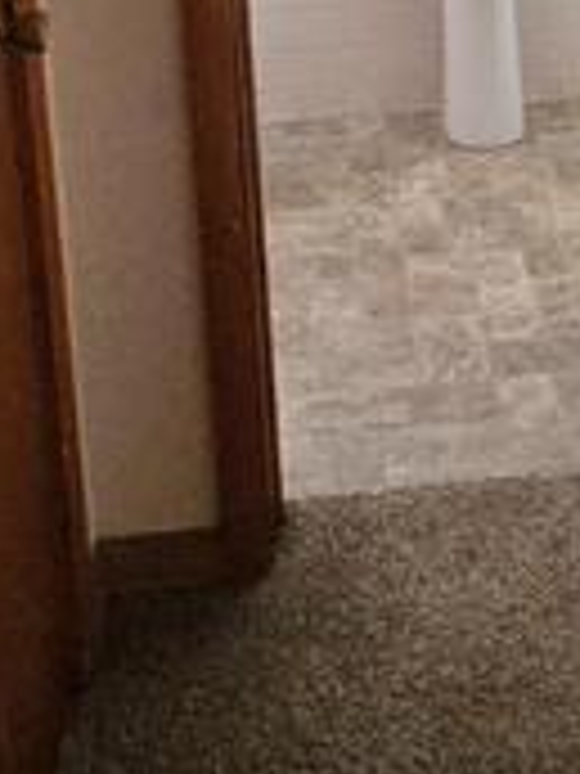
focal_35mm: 58
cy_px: -158
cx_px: 450
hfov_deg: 24.9
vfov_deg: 28.8
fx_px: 1296
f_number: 2.2
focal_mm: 1.74
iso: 640
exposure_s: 1/24
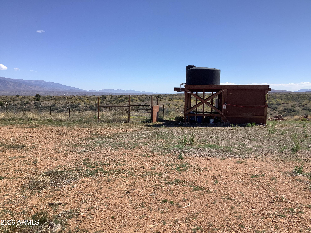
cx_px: 156
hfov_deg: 58.4
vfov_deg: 45.4
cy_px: 116
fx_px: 279
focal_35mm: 31
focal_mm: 3.3
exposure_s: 1/1631
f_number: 2.4
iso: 25
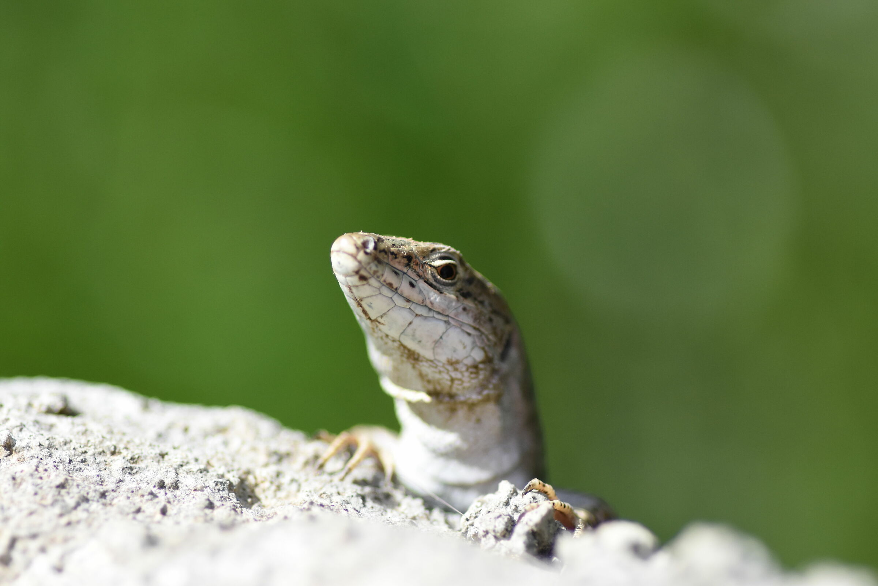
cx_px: 439
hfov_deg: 13.7
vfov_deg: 9.1
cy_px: 293
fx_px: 3658
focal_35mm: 150
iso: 1000
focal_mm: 100
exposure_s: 1/8000
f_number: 4
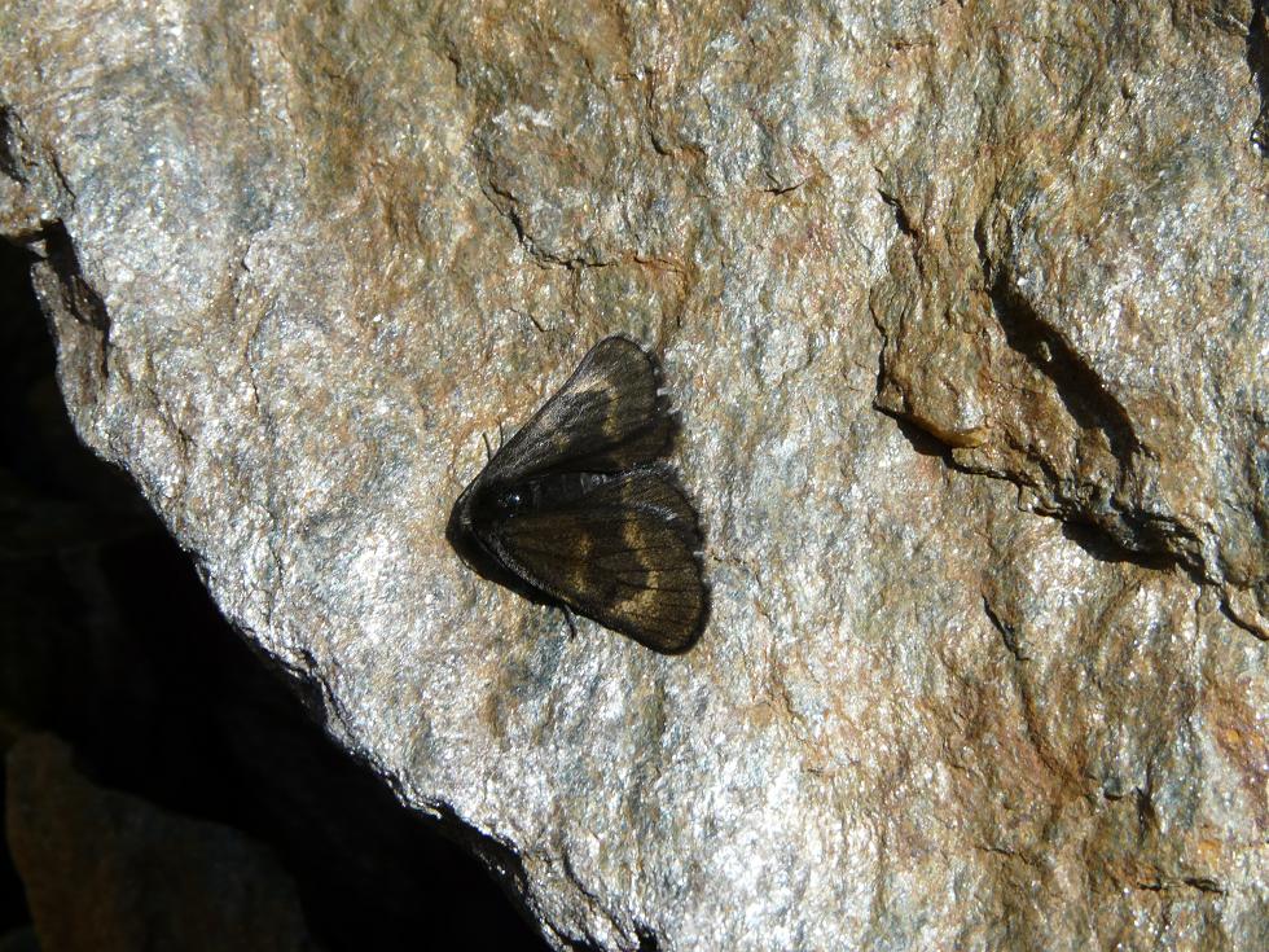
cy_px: 476
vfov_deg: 17.4
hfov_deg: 23.0
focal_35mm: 85
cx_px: 634
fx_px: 3116
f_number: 6.3
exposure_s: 1/500
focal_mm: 14
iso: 100
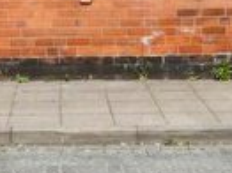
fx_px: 716
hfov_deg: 18.4
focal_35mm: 107
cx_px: 89
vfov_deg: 11.8
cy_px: -214
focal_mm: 3.6
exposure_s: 1/800
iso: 80
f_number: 5
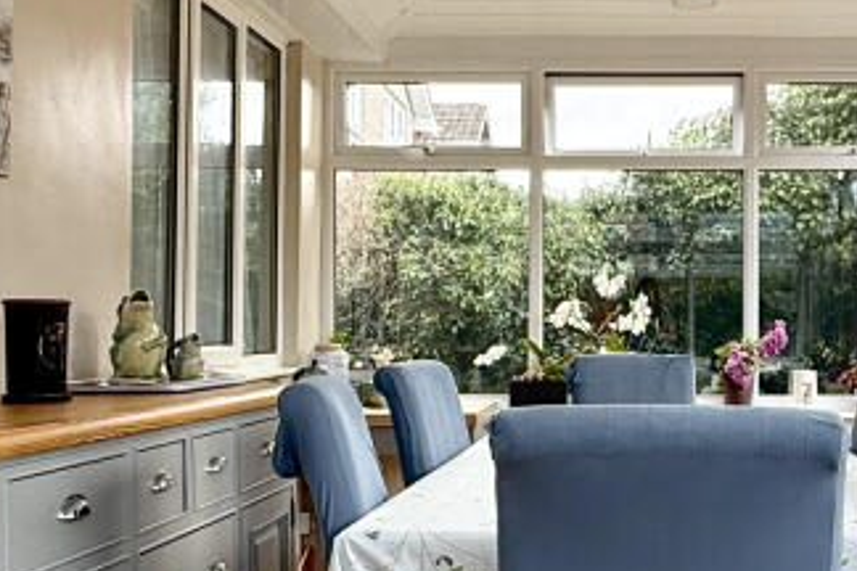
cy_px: 397
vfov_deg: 29.0
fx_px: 1095
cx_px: 606
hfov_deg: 41.9
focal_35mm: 46
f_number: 2.2
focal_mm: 2.22
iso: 64
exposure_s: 1/173
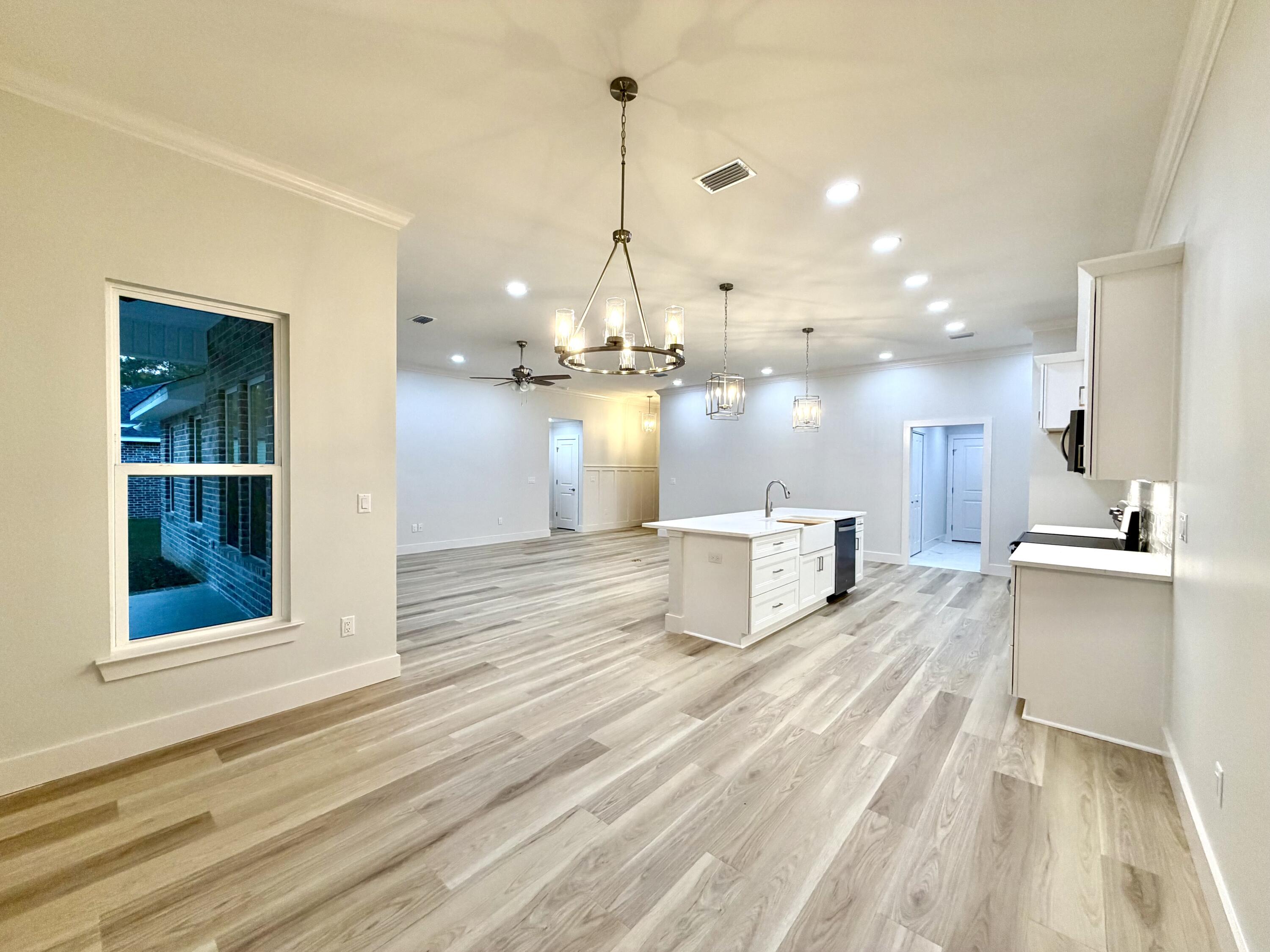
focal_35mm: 14
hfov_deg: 102.1
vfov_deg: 85.7
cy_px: 476
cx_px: 635
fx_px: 514
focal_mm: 2.22
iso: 200
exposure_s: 1/120
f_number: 2.2
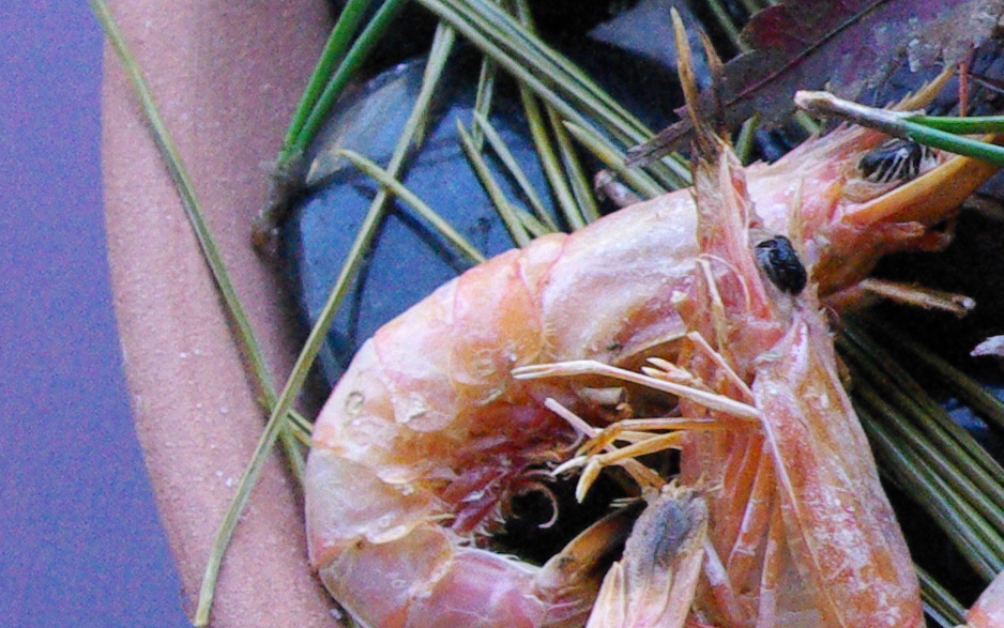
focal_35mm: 240
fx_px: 6569
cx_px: 2053
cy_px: -29
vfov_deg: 5.5
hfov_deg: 8.3
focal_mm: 38
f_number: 8
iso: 1600
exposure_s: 1/125
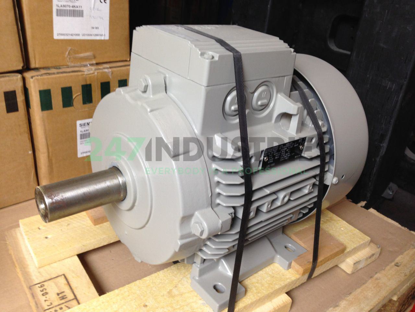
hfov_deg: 55.4
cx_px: 208
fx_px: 396
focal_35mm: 33
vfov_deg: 42.9
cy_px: 156
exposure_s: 1/20
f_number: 2.4
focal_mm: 4.12
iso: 64
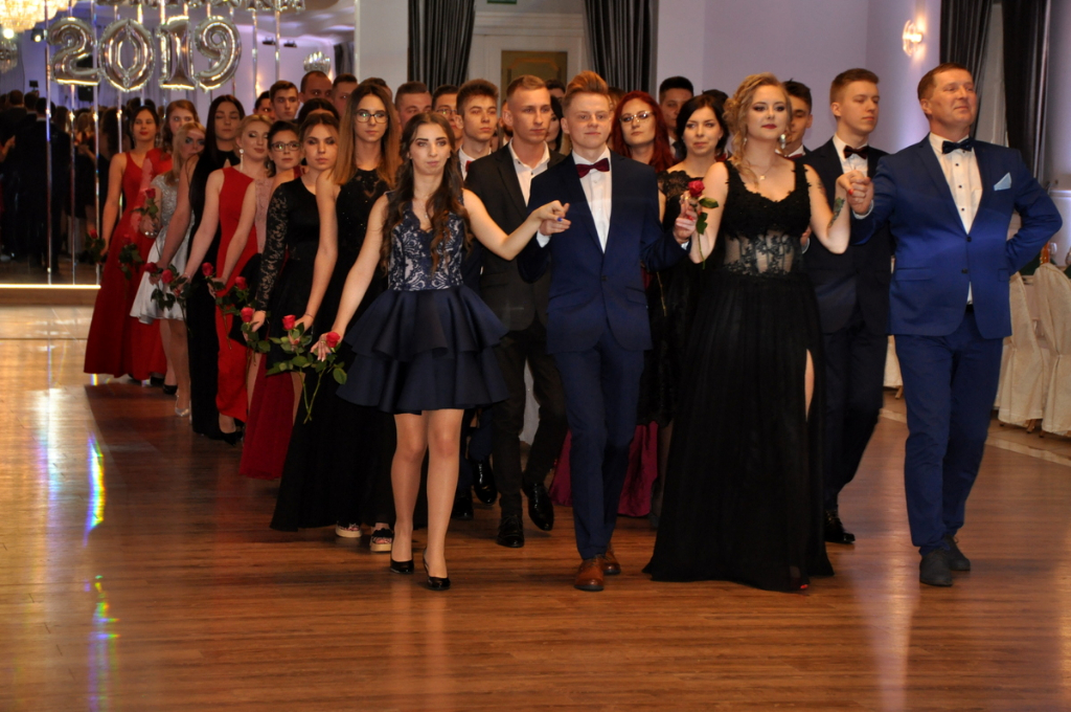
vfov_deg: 12.1
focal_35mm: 112
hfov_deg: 18.2
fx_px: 3343
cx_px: 536
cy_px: 356
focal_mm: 75
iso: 800
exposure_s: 1/60
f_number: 5.3
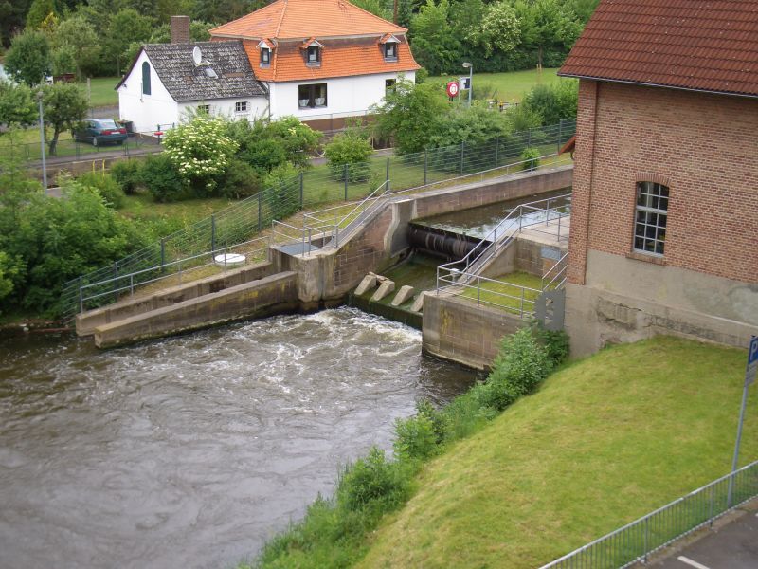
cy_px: 284
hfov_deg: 38.9
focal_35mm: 49
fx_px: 1073
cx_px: 379
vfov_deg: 29.7
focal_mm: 8.2
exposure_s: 1/80
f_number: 3.1
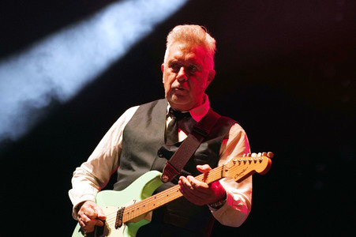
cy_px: 118
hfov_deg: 23.7
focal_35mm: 86
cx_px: 178
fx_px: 850
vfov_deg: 15.9
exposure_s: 1/200
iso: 3200
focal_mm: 86
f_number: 5
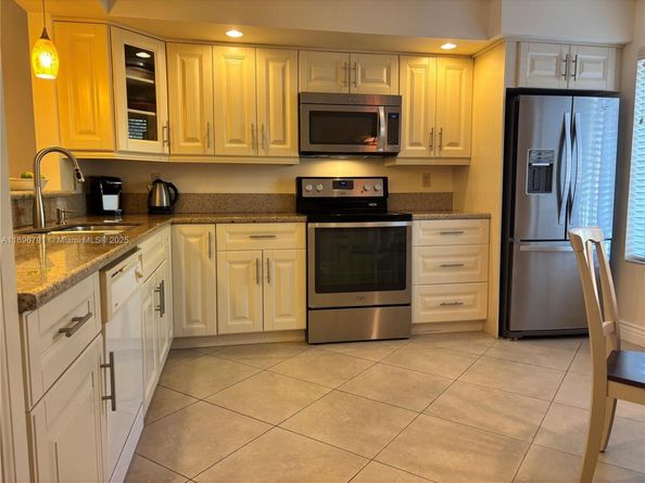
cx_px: 322
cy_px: 242
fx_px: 484
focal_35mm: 26
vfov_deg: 53.0
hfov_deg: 67.3
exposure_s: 1/60
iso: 125
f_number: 1.6
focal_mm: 5.96
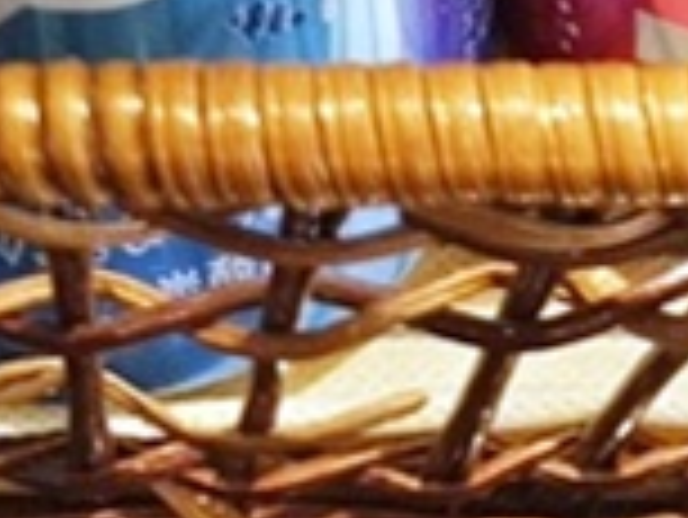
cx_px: 800
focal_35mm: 154
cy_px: -878
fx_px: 3063
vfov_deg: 8.5
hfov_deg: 12.5
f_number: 1.75
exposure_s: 1/60.2
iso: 495
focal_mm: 5.5
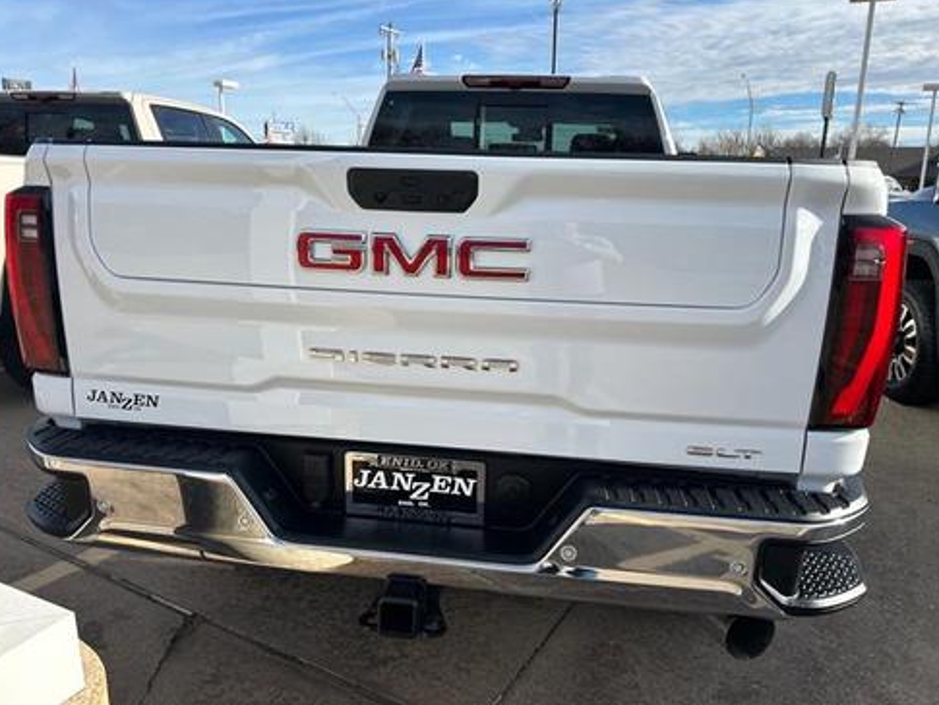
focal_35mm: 27
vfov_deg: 51.4
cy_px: 341
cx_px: 463
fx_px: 733
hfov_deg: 65.3
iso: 50
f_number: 1.5
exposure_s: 1/3460
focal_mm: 5.7
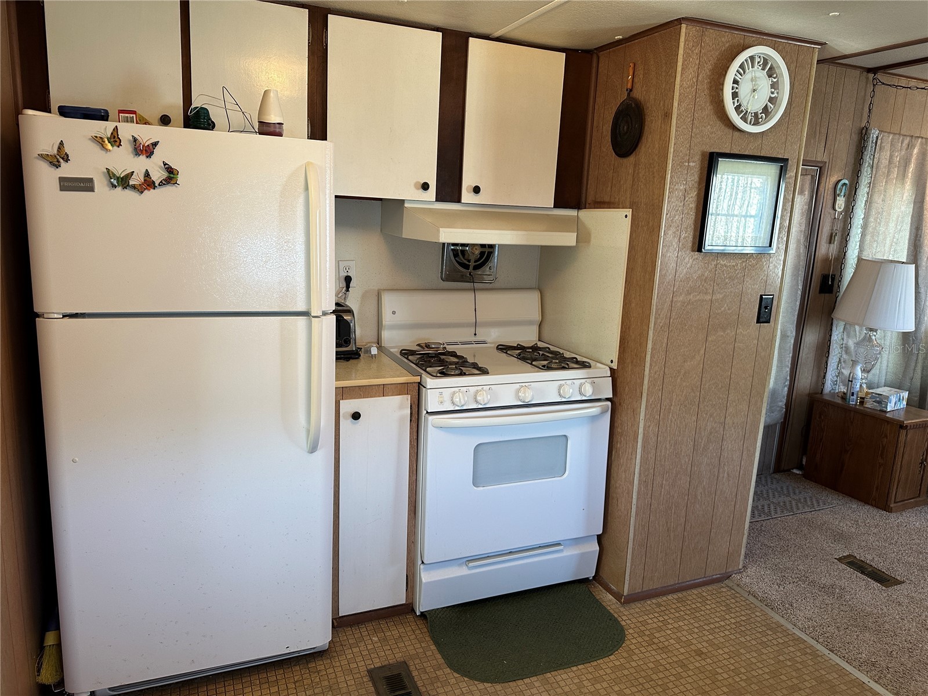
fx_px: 643
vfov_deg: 56.8
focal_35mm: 24
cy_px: 348
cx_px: 464
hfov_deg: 71.6
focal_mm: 6.86
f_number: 1.78
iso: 160
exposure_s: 1/60
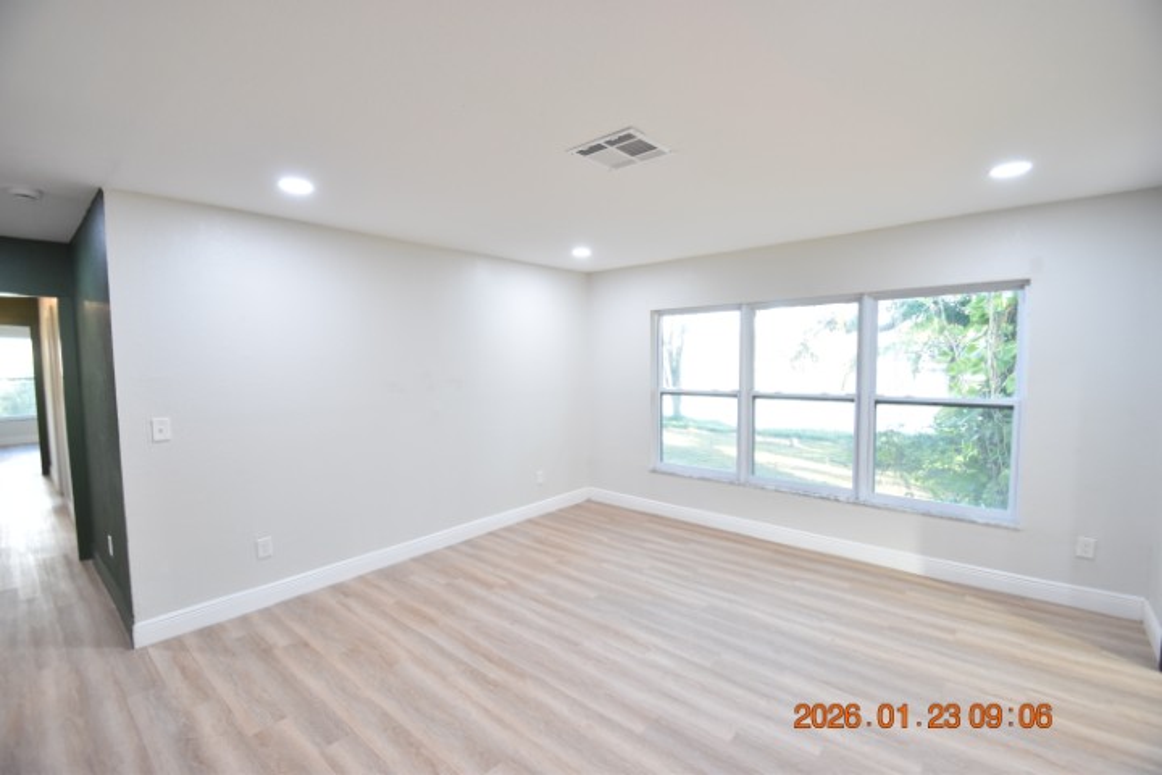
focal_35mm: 15
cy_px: 388
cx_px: 581
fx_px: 484
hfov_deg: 100.4
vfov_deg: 77.3
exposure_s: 1/60
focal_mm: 10
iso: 800
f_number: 3.5
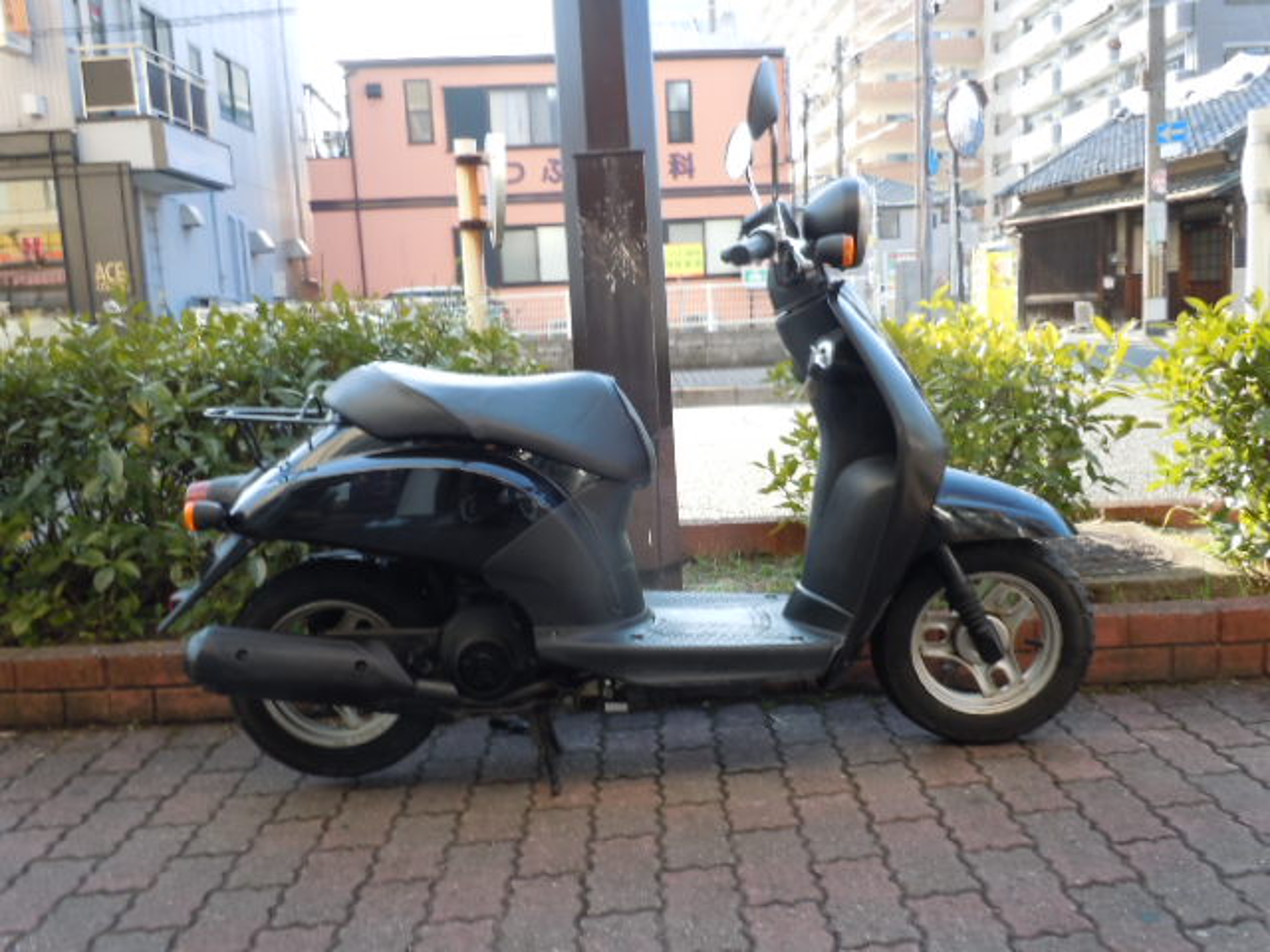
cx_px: 635
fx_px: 1027
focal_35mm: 28
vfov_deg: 49.7
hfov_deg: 63.4
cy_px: 476
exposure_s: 1/80
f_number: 3.7
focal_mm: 5
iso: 100
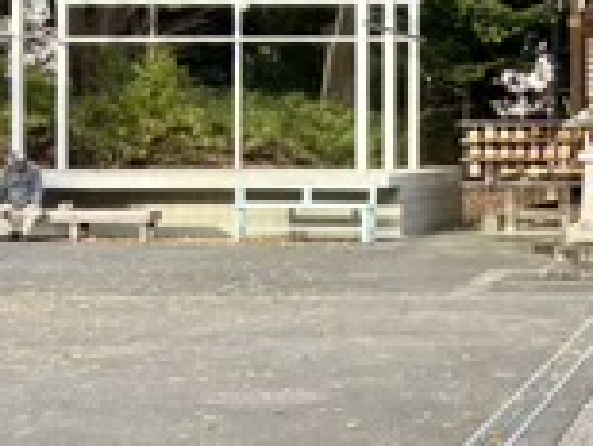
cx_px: 770
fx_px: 2025
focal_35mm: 118
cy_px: 133
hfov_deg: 15.8
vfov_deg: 12.6
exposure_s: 1/303
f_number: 1.6
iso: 50
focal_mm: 5.96
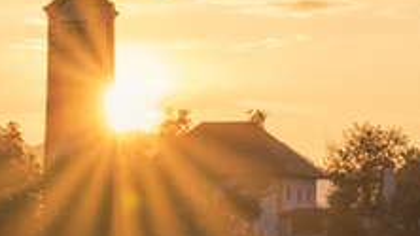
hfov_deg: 6.6
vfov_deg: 3.7
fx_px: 3620
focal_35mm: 325
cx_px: 93
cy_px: 401
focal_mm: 42
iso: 100
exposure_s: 1/400
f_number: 16
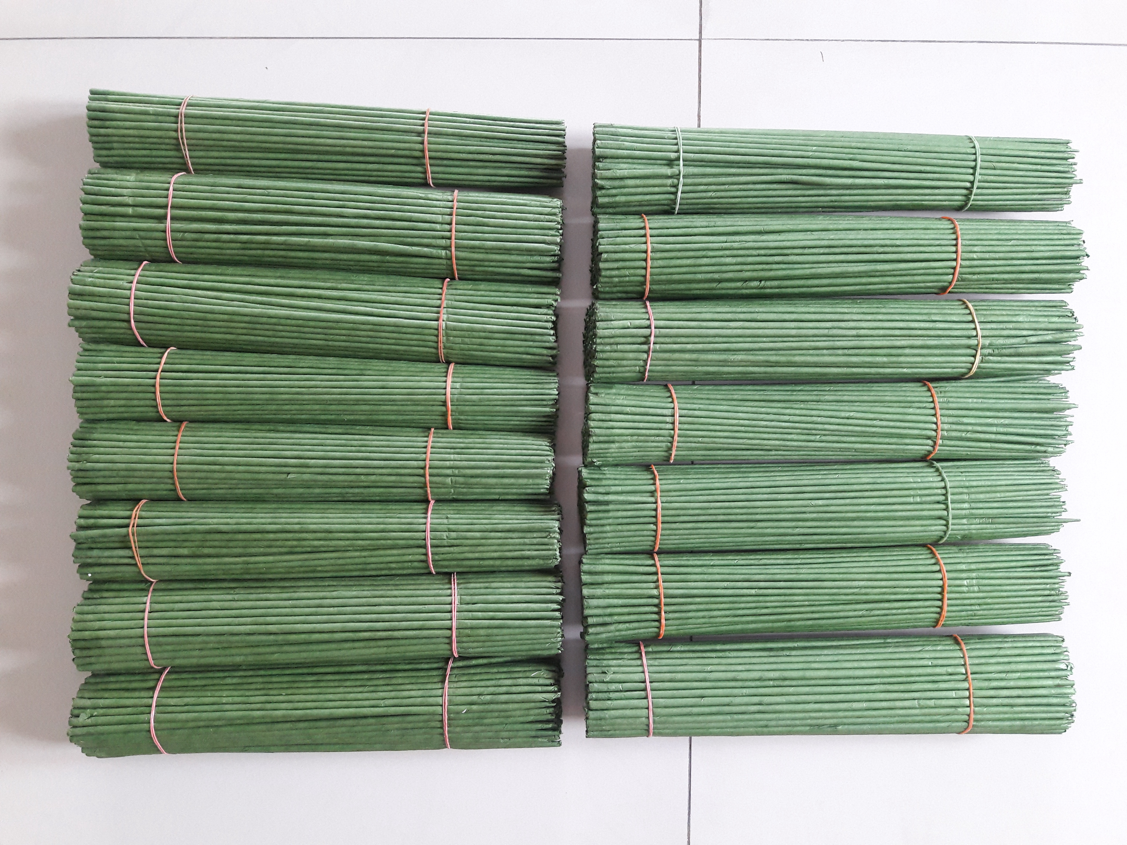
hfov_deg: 63.4
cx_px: 564
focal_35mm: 28
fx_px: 912
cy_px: 422
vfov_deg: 49.7
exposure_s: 1/25
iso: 200
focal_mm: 3.7
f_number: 1.9
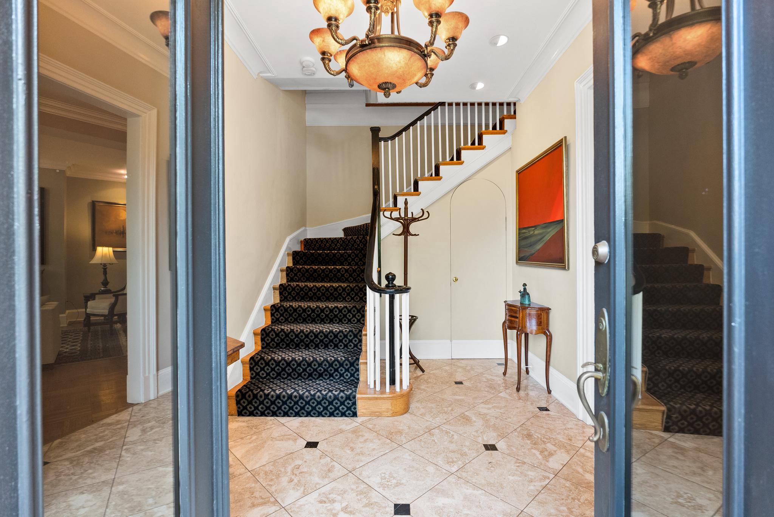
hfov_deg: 96.7
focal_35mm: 16
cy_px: 258
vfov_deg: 73.8
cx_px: 387
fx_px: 344
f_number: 4
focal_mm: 16
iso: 800
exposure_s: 1/25
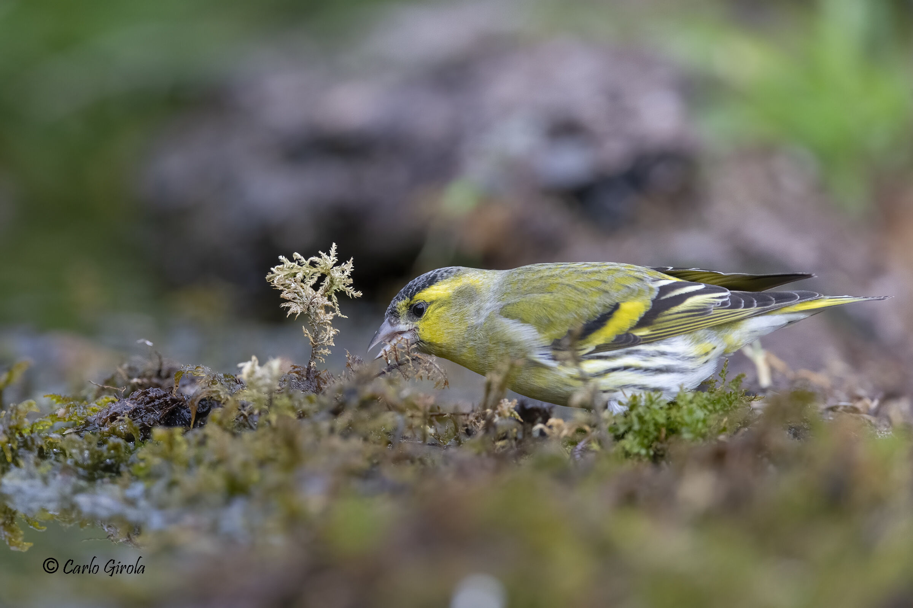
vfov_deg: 1.6
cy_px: 304
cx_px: 456
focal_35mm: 850
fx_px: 21547
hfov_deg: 2.4
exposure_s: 1/1250
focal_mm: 850
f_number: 5.6
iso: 2500
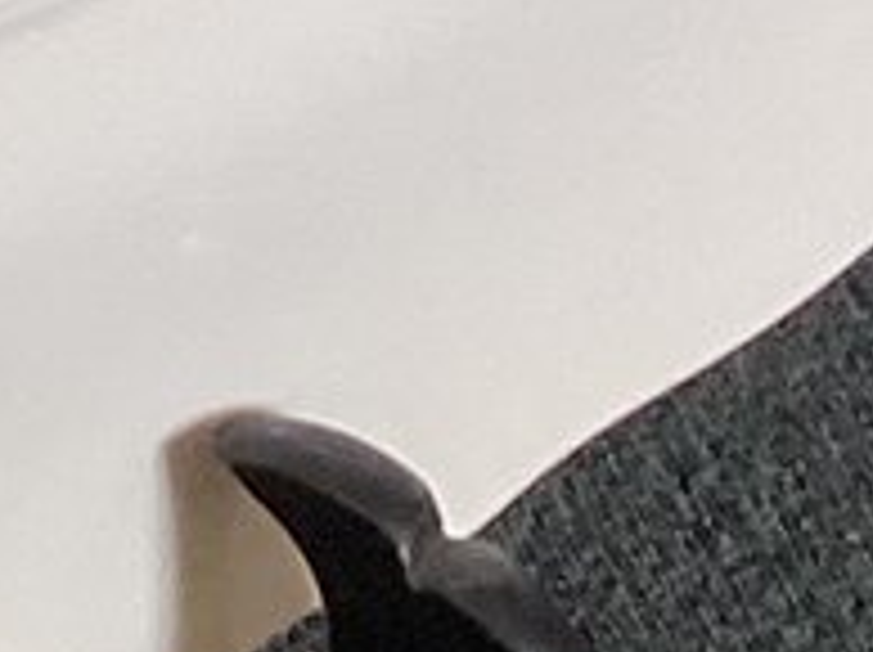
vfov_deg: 5.9
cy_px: -982
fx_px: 6096
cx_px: -1258
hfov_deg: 7.6
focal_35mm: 242
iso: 64
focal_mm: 3.3
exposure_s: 1/60
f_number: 2.4
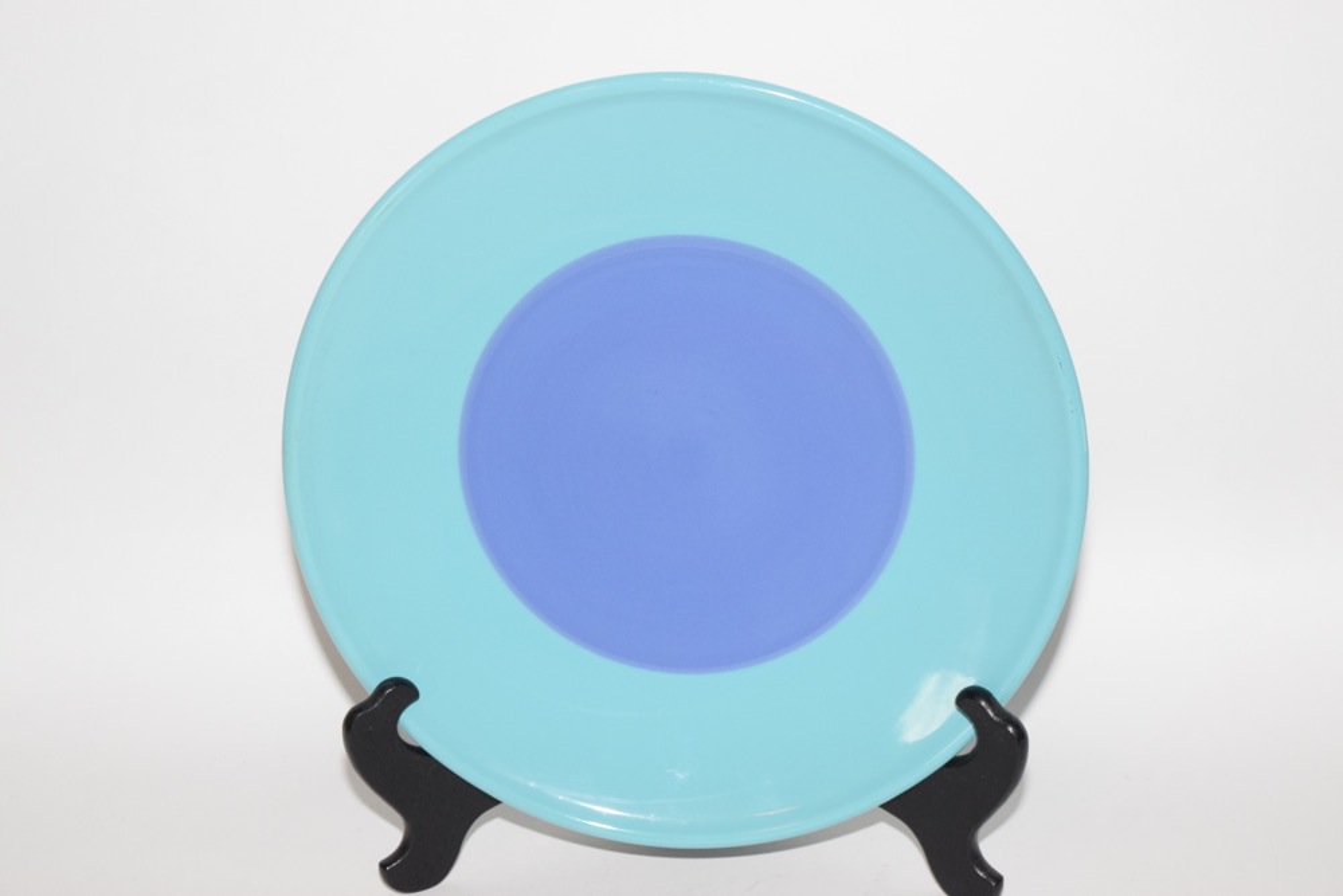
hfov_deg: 24.6
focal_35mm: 82
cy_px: 448
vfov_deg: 16.6
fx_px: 3078
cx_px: 672
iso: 1250
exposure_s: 1/60
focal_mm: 55
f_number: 5.6
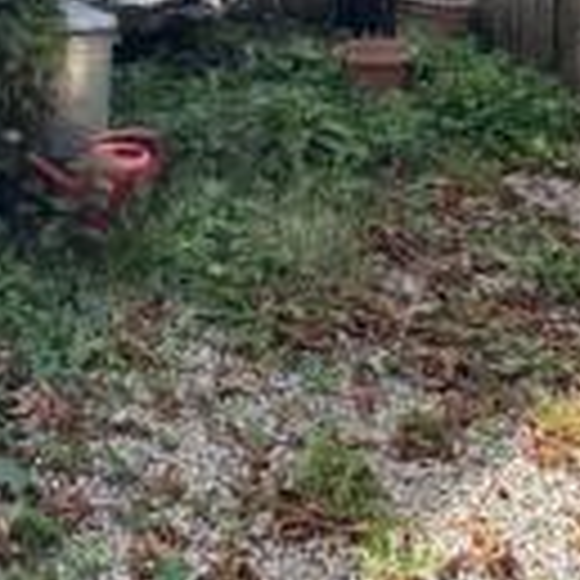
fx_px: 1062
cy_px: -299
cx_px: -92
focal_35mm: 56
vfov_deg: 23.9
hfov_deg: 27.4
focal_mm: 2.22
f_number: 2.2
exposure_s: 1/327
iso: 40
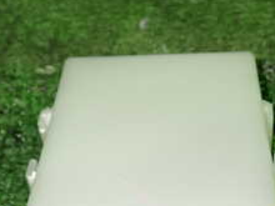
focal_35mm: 82
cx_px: 162
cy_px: 195
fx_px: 651
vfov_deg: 17.7
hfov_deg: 23.8
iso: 200
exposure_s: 1/30
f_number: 2.3
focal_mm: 5.4
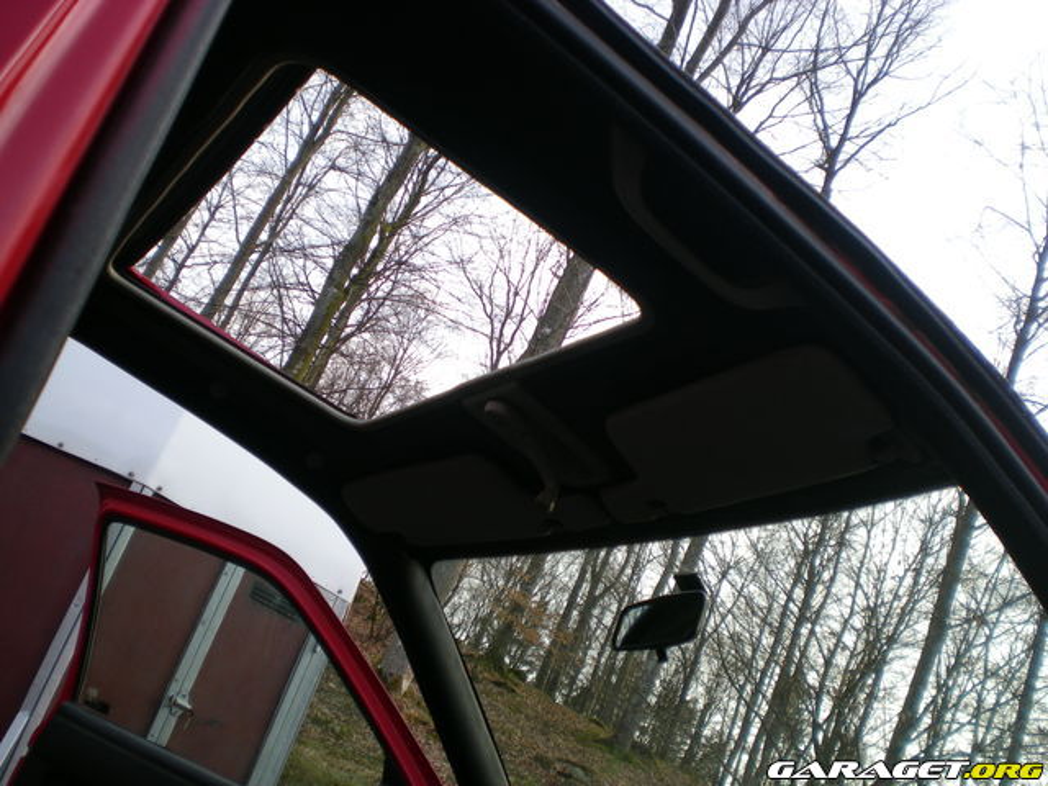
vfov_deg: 37.7
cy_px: 393
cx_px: 524
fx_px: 1150
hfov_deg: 49.0
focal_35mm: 38
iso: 50
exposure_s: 1/145
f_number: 3.1
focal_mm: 6.3
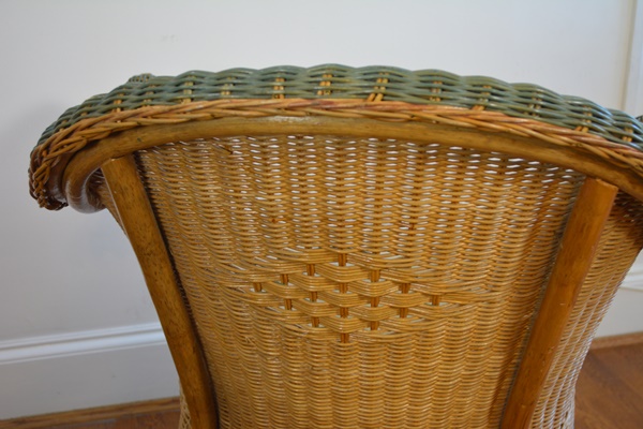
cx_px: 322
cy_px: 214
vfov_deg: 25.8
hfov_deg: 37.9
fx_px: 938
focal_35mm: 52
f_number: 5
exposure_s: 1/30
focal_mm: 35
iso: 800
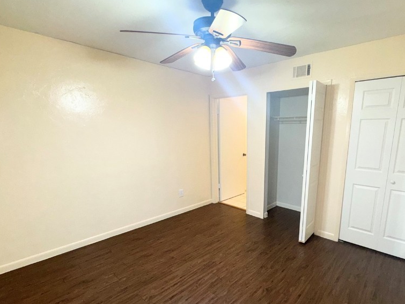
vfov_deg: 68.2
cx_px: 237
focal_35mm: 19
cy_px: 178
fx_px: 222
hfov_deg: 83.9
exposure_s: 1/60
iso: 100
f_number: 2.2
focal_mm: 2.22
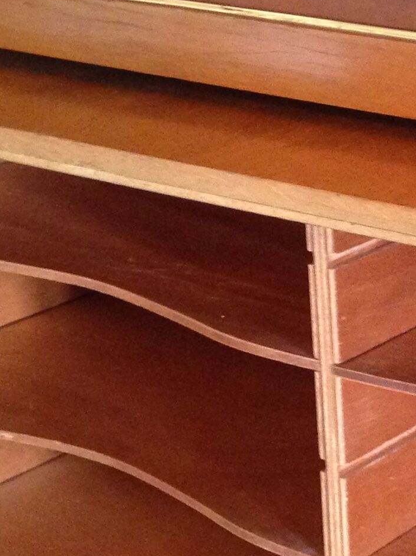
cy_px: 262
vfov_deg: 17.1
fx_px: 1844
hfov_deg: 12.3
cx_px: 596
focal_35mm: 115
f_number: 2.4
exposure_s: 1/20
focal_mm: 4.12
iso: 320
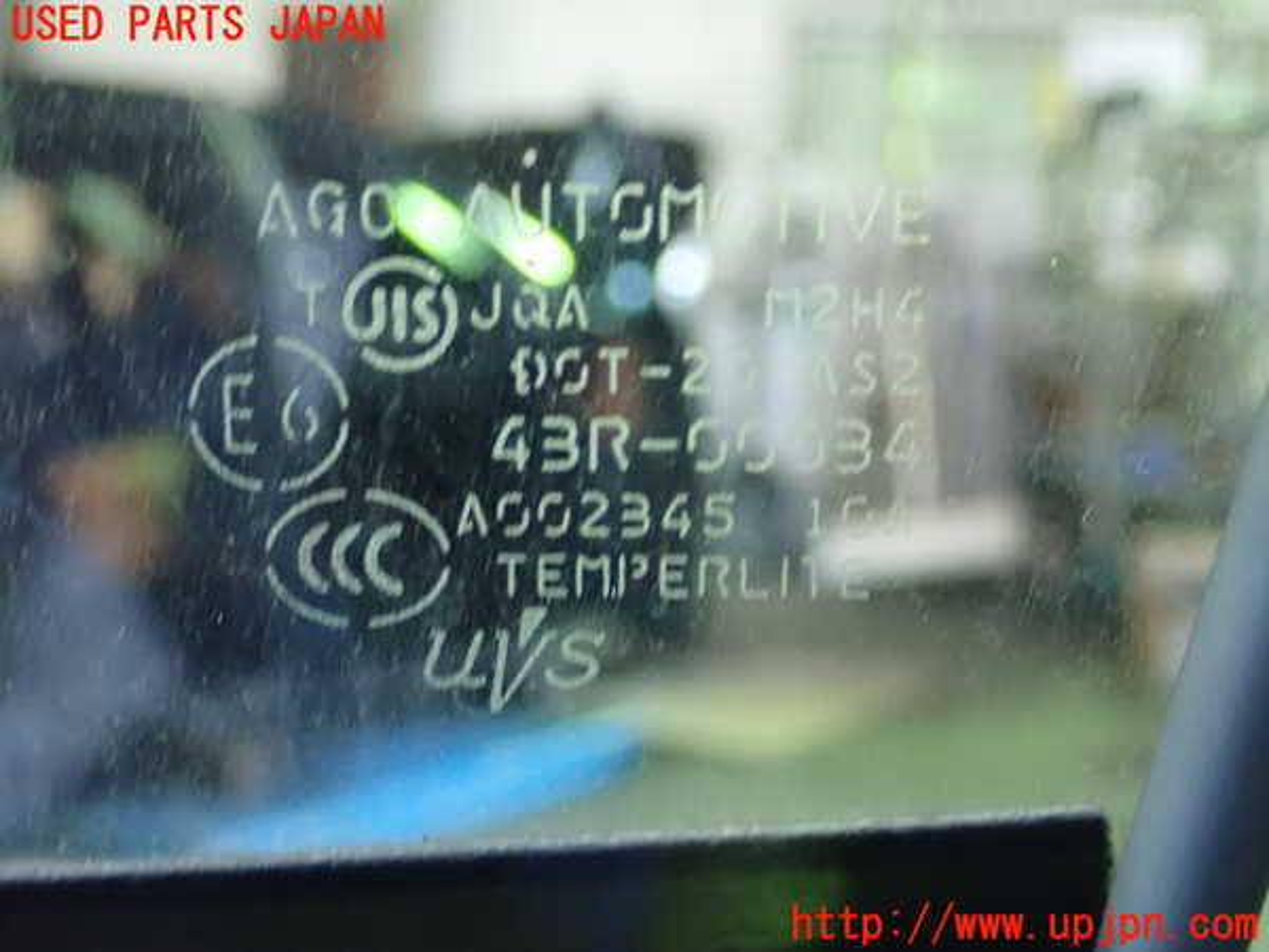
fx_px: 2090
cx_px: 634
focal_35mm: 57
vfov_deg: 25.7
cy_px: 476
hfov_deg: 33.8
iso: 1600
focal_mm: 10.29
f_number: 3.5
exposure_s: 1/30
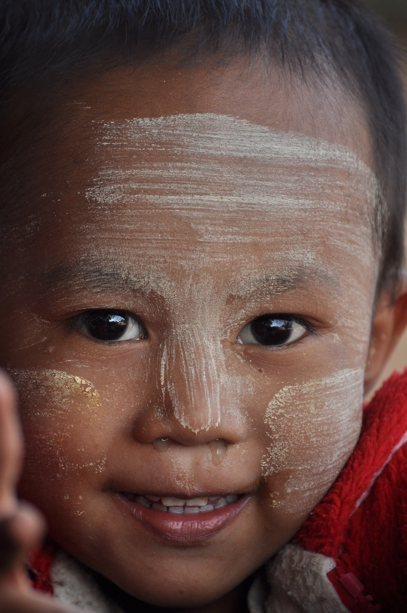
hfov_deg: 4.6
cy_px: 306
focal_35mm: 300
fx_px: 5100
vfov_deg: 6.9
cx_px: 204
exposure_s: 1/160
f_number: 5.6
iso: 200
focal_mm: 200
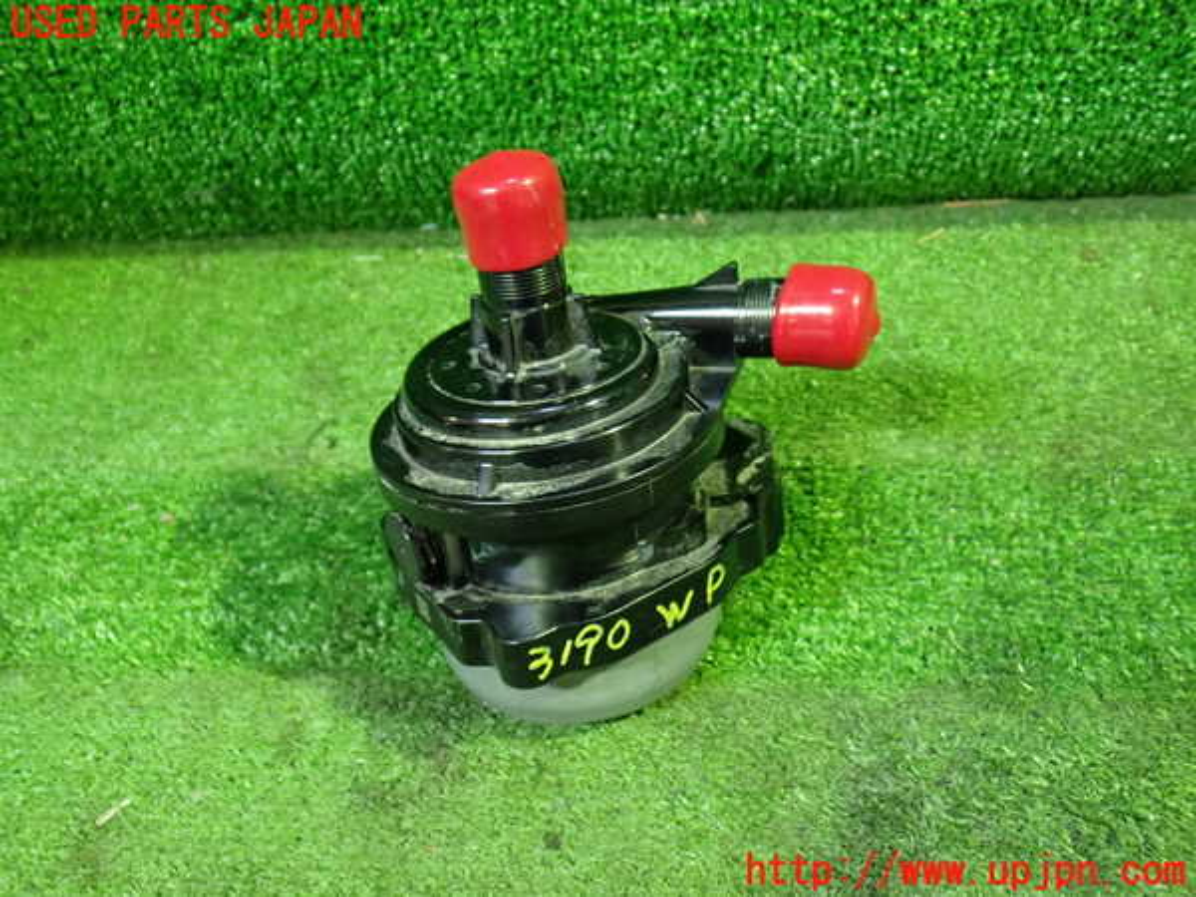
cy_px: 448
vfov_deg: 44.2
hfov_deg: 56.8
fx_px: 1106
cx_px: 598
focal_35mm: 32
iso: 800
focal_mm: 5.79
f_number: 2.4
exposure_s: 1/25
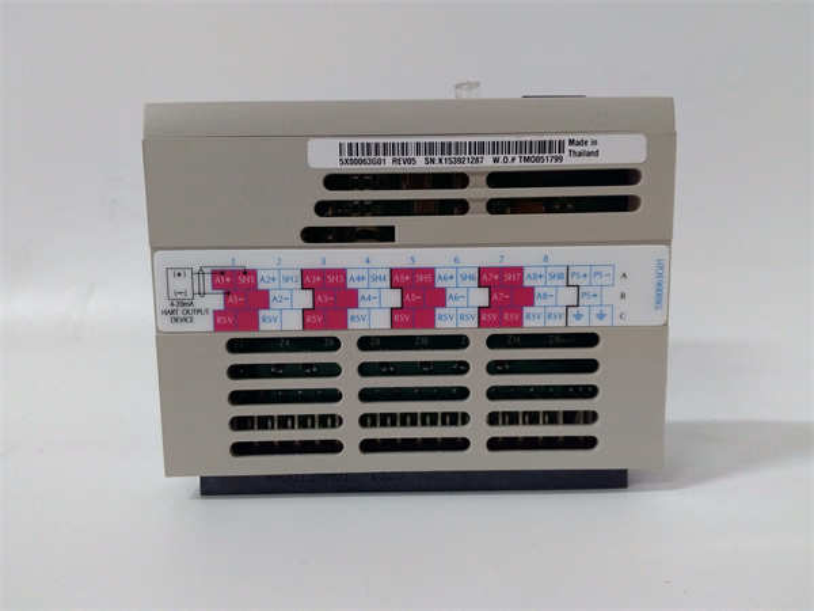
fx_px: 635
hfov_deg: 65.3
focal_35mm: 27
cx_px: 407
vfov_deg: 51.4
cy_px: 306
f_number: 2
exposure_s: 1/33
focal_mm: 3.79
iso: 396
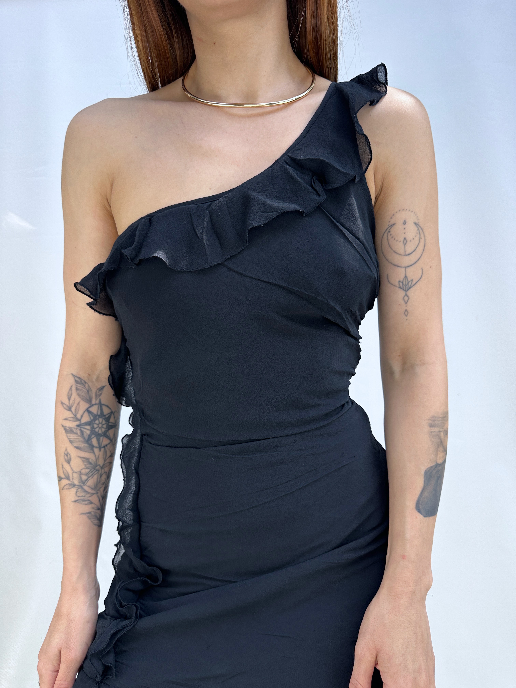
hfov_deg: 56.8
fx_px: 477
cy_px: 344
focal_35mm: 24
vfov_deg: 71.6
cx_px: 258
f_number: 1.78
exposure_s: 1/508
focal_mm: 6.86
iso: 80
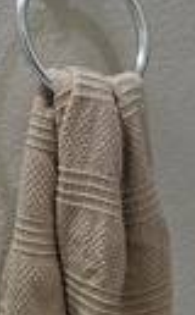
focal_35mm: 194
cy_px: 110
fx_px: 1659
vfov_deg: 10.8
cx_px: 7
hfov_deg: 6.7
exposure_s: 1/120
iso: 32
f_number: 1.7
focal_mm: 6.3
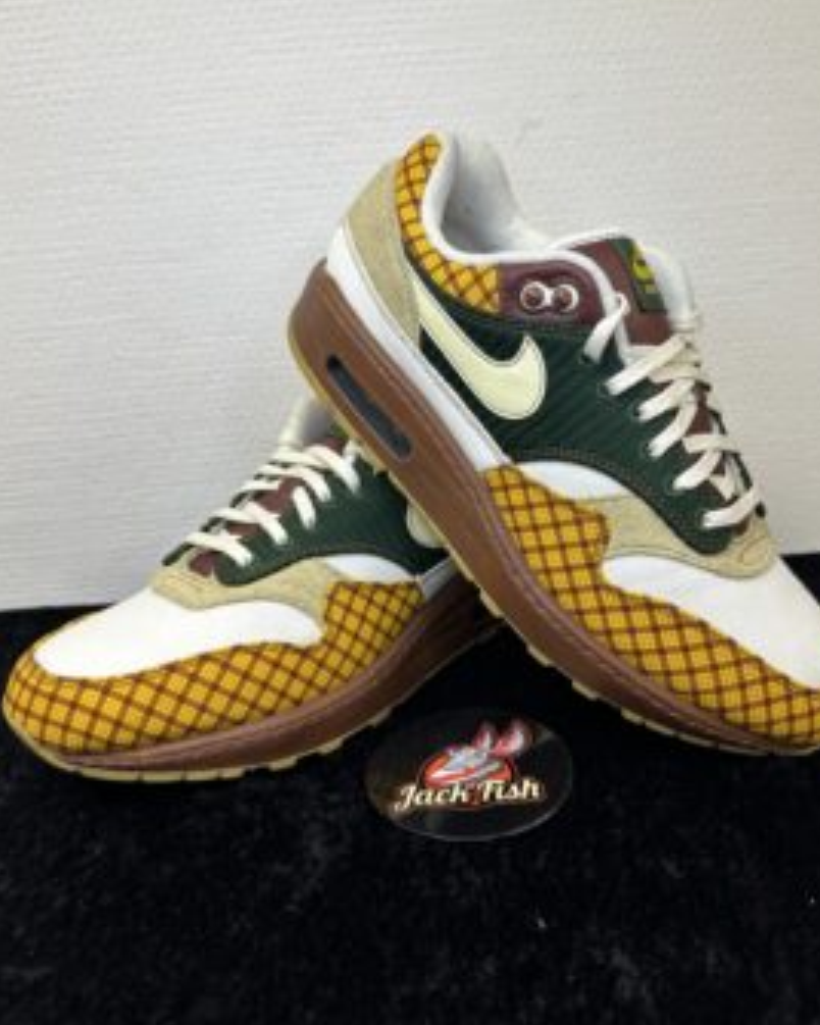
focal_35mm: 28
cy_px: 462
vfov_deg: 62.1
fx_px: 849
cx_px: 444
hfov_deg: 51.5
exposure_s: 1/100
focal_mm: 6.86
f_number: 1.78
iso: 64
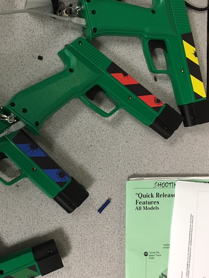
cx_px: 45
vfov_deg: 38.2
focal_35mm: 50
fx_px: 402
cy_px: 129
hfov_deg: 28.6
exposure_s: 1/30
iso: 250
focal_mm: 4.15
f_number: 2.2
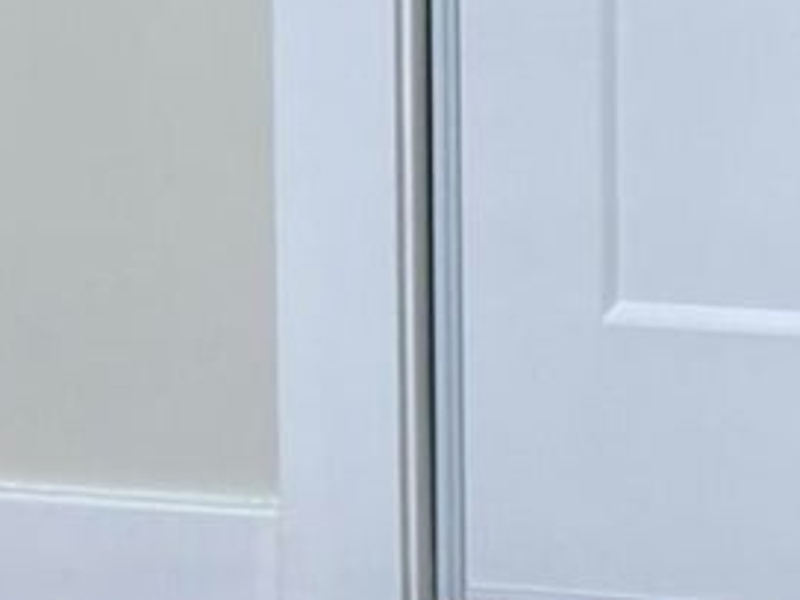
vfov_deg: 7.2
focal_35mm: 188
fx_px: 4345
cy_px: -1097
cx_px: 1175
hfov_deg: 10.2
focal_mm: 6.76
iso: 160
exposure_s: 1/120
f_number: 1.78
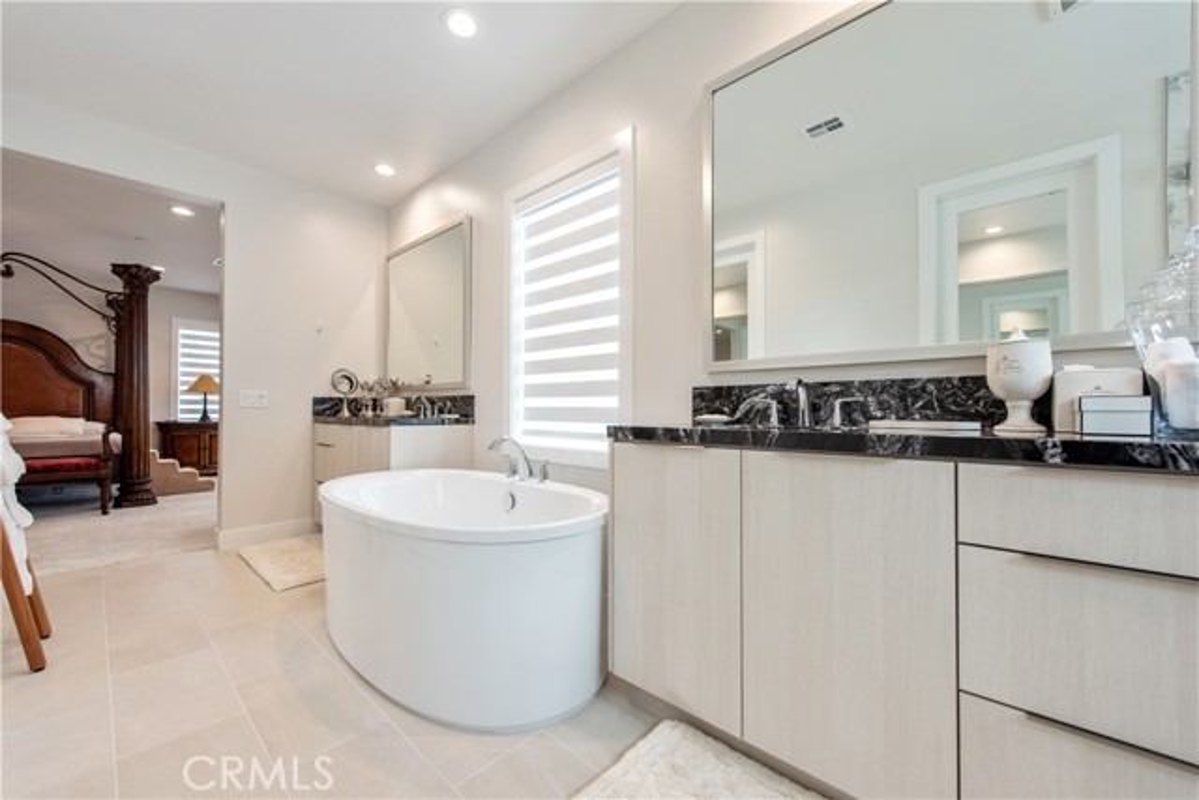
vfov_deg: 81.2
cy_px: 400
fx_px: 466
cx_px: 600
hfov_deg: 104.2
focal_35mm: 14
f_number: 5
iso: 400
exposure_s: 1/100
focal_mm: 14
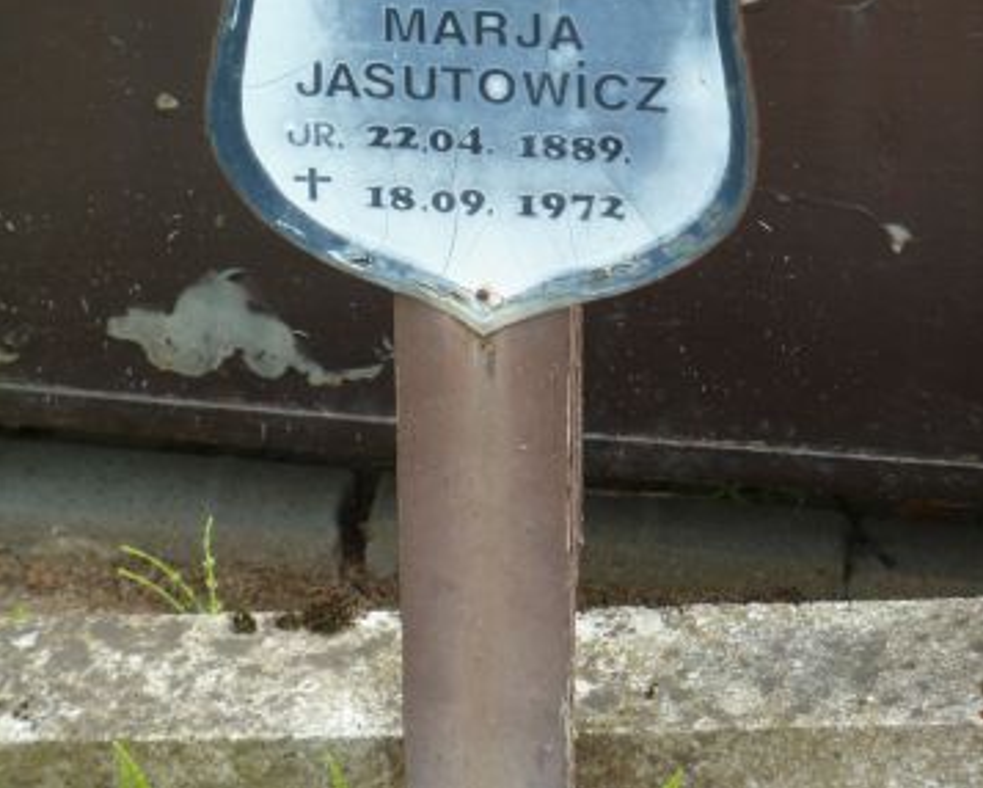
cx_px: 493
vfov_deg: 6.0
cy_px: 234
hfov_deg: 7.5
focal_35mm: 257
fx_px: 7481
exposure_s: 1/200
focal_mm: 32.1
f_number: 4.5
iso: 160
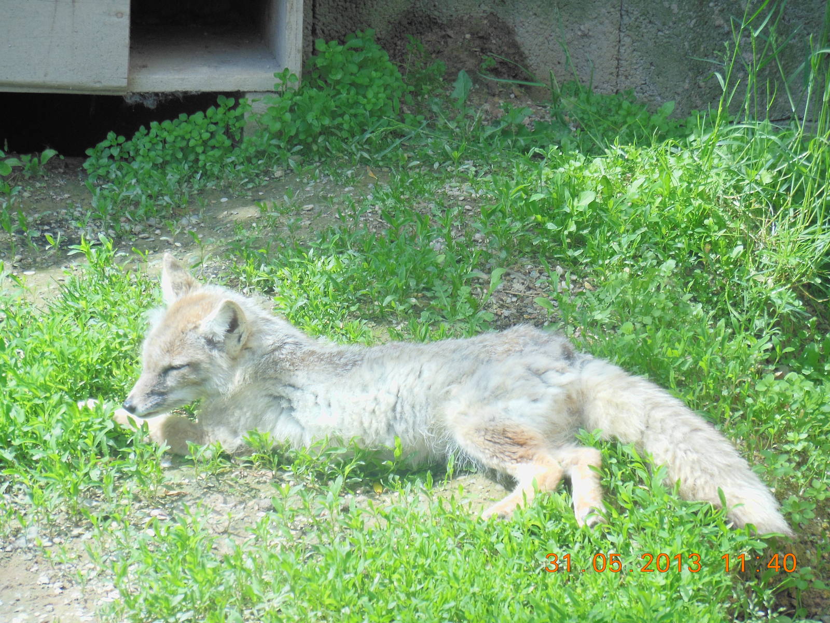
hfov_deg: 13.5
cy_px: 312
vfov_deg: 10.2
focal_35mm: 146
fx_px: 3501
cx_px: 415
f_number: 5.2
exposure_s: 1/160
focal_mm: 26.1
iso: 125
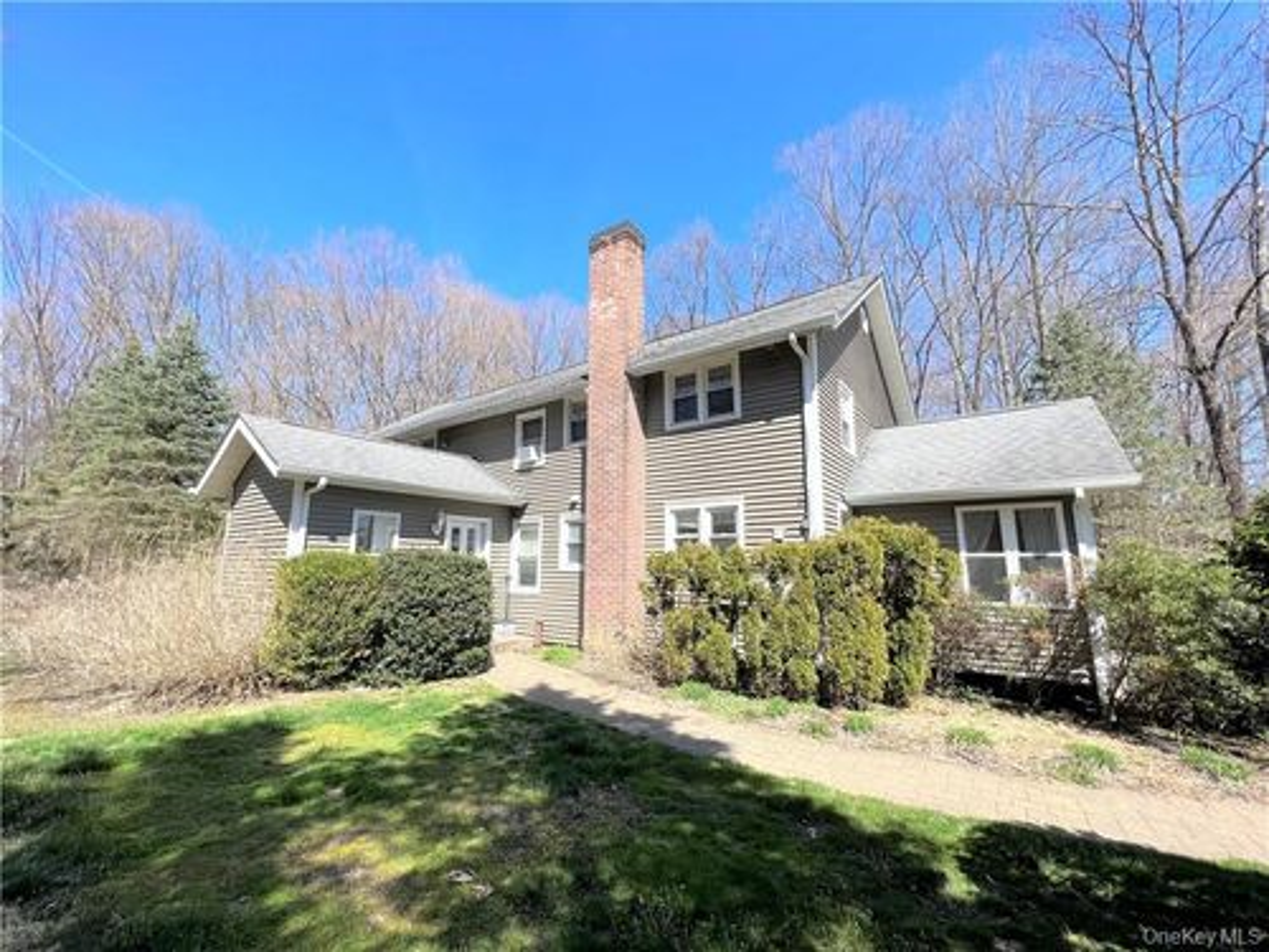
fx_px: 477
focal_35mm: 13
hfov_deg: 106.2
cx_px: 634
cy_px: 476
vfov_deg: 89.9
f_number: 1.8
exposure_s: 1/1074
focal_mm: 1.57
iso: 32
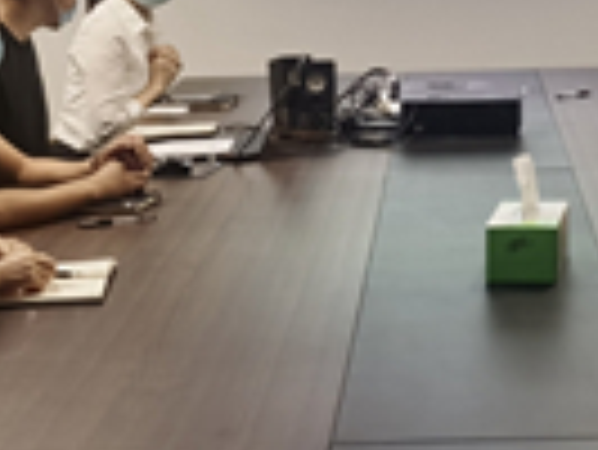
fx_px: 2109
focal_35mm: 122
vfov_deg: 12.1
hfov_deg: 16.0
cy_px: 32
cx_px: 477
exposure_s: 1/100
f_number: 1.6
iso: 100
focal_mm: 5.56
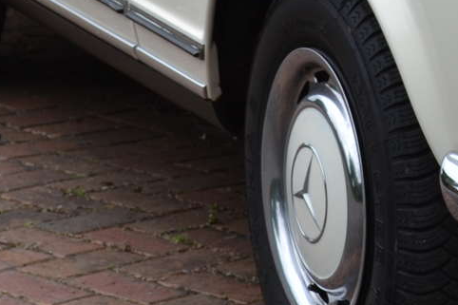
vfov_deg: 4.9
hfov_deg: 7.2
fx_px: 3562
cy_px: -154
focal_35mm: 280
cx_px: 685
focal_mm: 45
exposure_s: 1/200
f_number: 7.1
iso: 100
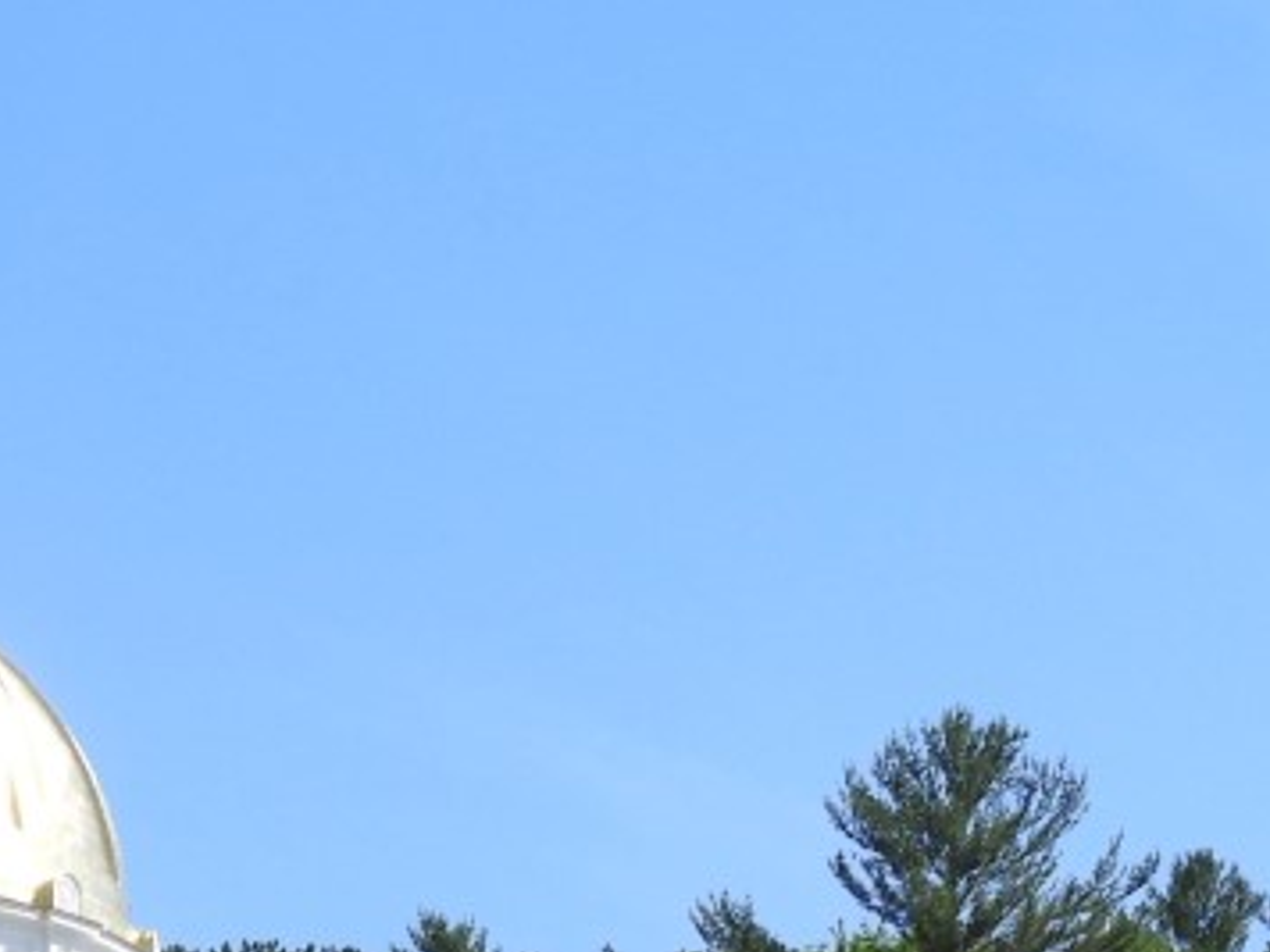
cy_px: 1793
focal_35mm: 202
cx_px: -125
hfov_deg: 9.7
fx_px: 7411
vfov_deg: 7.1
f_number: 4
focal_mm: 9
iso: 100
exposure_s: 1/800
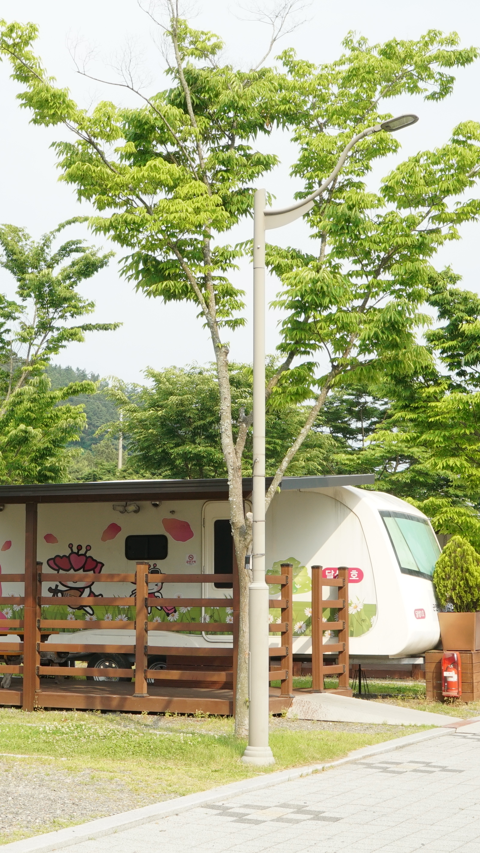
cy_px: 427
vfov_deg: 31.9
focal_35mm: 66
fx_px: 1493
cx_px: 126
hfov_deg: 18.2
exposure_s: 1/50
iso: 500
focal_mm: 42
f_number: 22
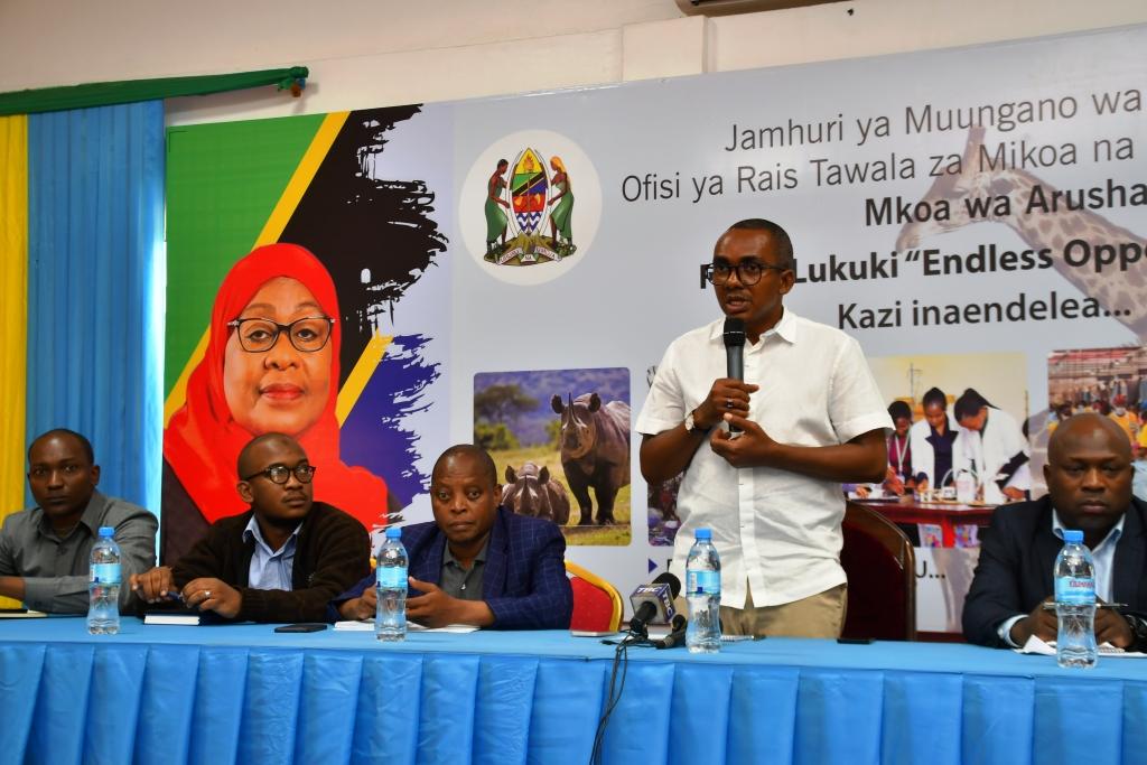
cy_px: 382
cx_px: 574
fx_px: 1529
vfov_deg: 28.1
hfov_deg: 41.1
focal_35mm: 48
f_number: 5
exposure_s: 1/100
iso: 250
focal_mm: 32
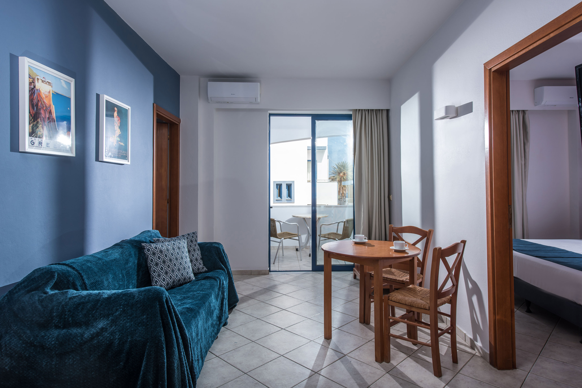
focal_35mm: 22
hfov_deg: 78.6
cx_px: 291
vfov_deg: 57.3
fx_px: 356
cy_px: 194
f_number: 8
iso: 200
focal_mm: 22
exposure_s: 1/250
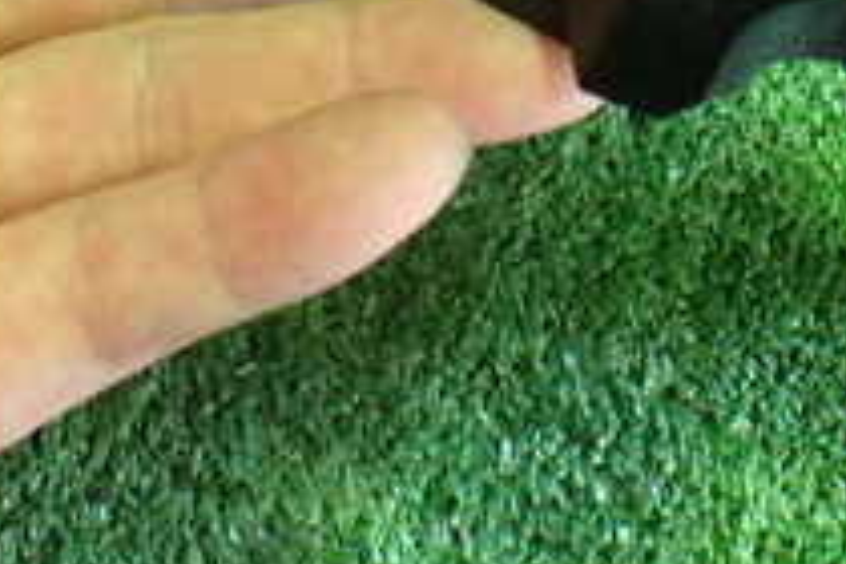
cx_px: 826
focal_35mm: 89
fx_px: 2091
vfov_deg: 14.2
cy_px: -314
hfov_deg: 22.1
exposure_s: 1/30
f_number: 2.3
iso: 800
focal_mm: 5.4
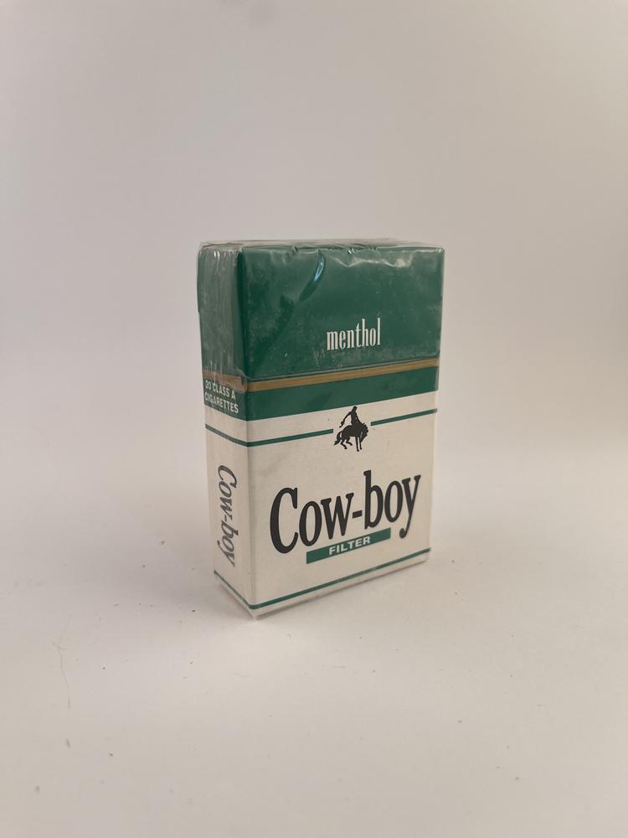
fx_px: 629
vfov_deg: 67.3
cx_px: 314
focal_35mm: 26
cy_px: 419
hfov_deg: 53.1
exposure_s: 1/239
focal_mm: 5.1
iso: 40
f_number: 1.6
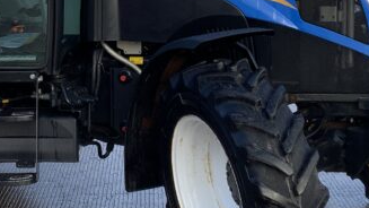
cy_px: 0
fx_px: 969
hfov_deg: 21.5
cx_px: 147
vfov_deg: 12.1
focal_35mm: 99
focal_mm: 3
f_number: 1.8
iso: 16
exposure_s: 1/829
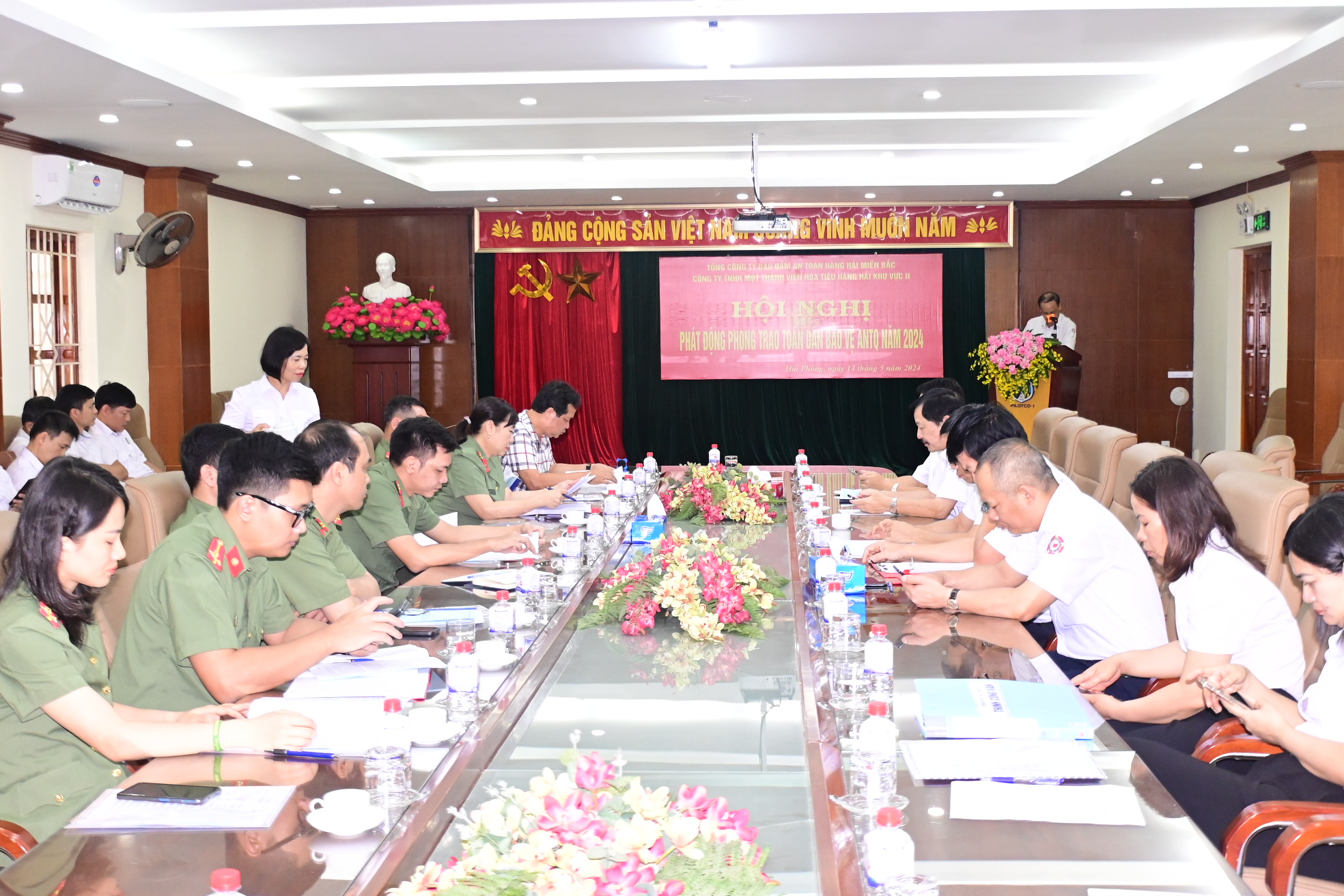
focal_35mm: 45
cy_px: 448
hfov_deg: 43.6
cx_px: 672
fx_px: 1680
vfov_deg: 29.9
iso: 2500
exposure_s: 1/200
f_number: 5
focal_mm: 30
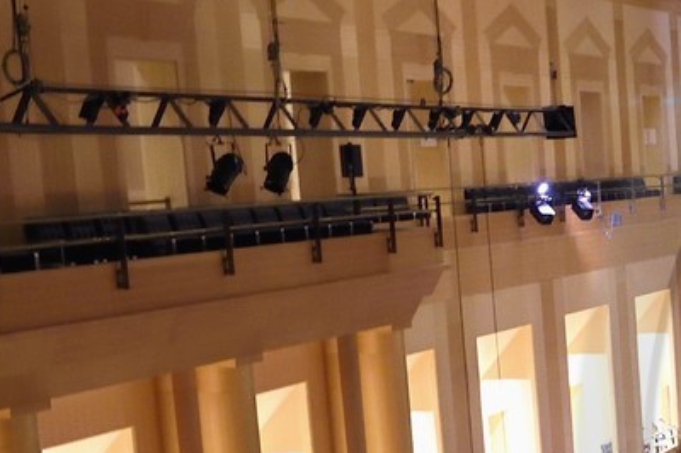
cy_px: 468
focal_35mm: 96
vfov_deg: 14.0
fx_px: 1814
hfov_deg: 17.0
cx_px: 1268
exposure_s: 1/8
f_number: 4.5
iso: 3200
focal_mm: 24
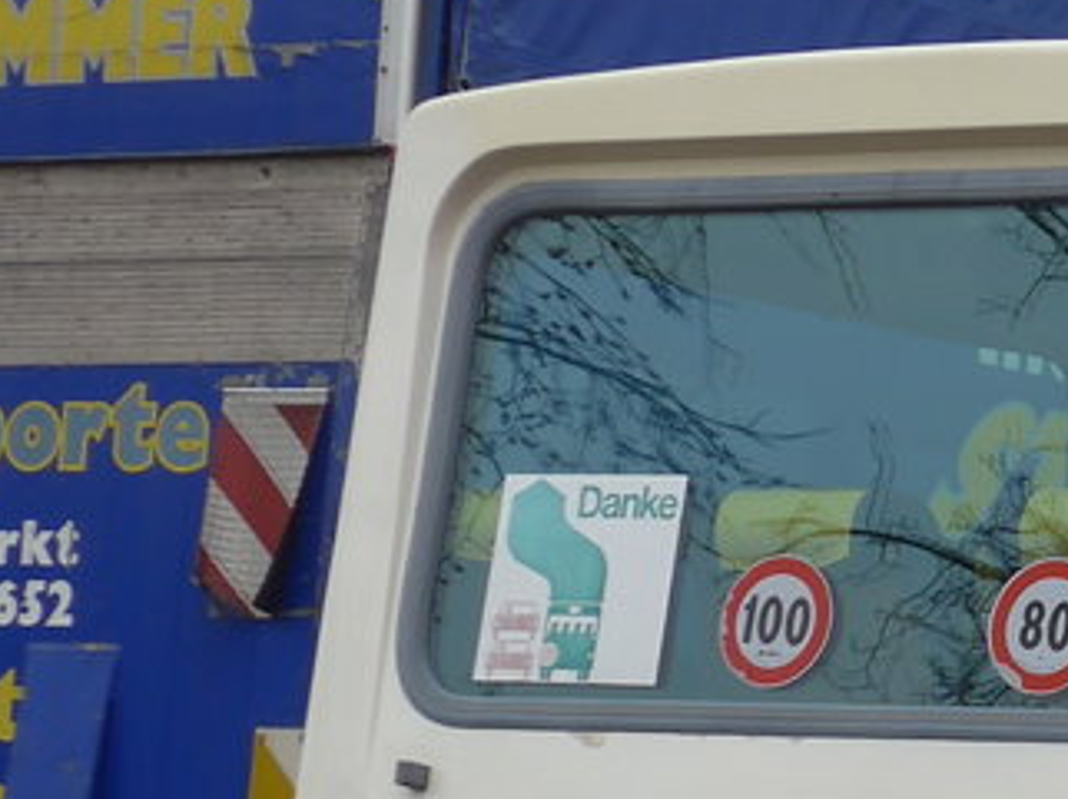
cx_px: 1635
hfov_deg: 9.9
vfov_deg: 7.6
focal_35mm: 194
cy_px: 700
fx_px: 5981
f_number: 3.3
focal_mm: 10.7
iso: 80
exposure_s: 1/320
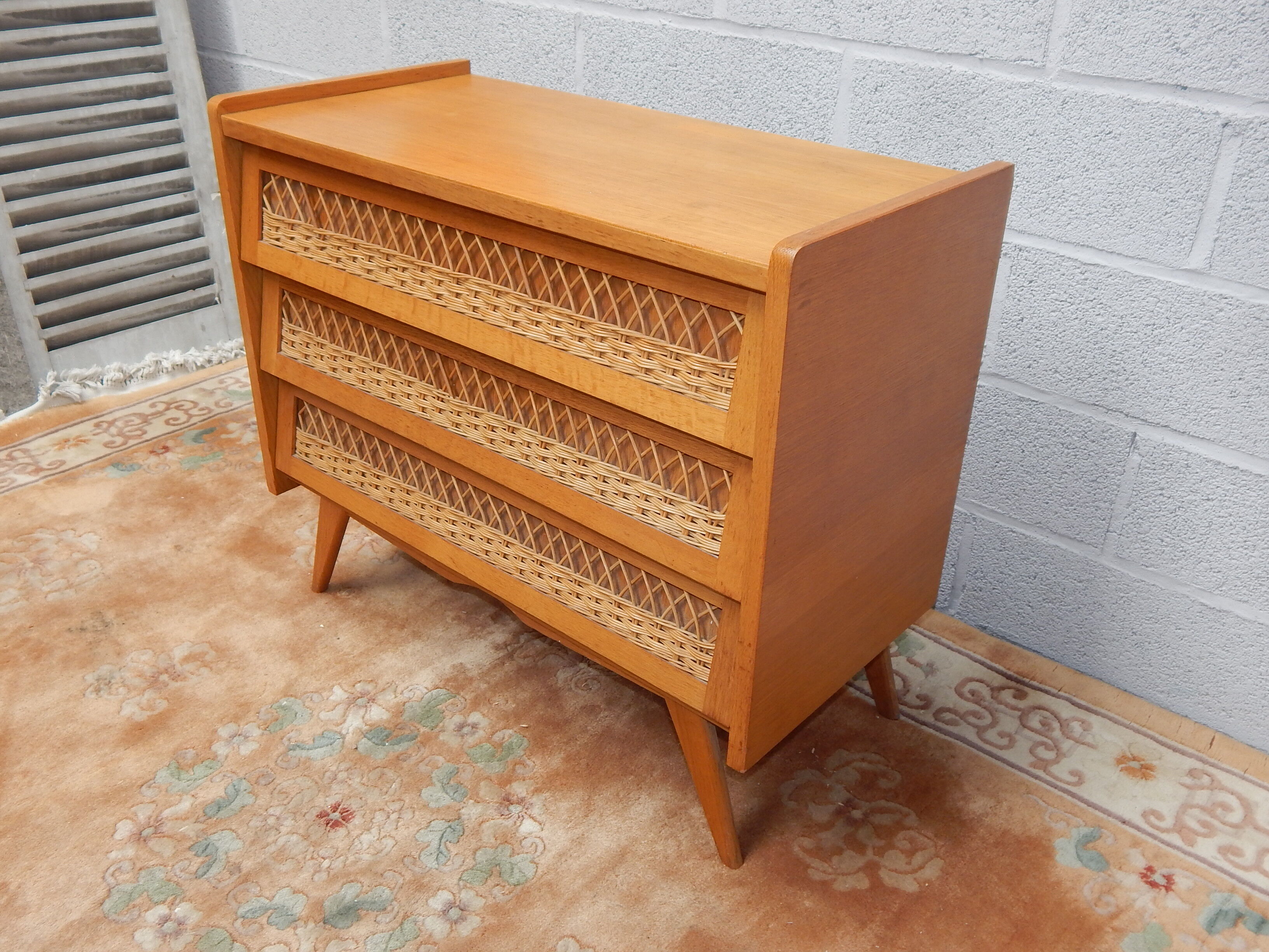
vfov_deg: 45.4
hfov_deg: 58.4
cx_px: 634
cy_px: 476
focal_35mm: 31
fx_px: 1136
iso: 125
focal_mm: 5.6
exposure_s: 1/30
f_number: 3.2
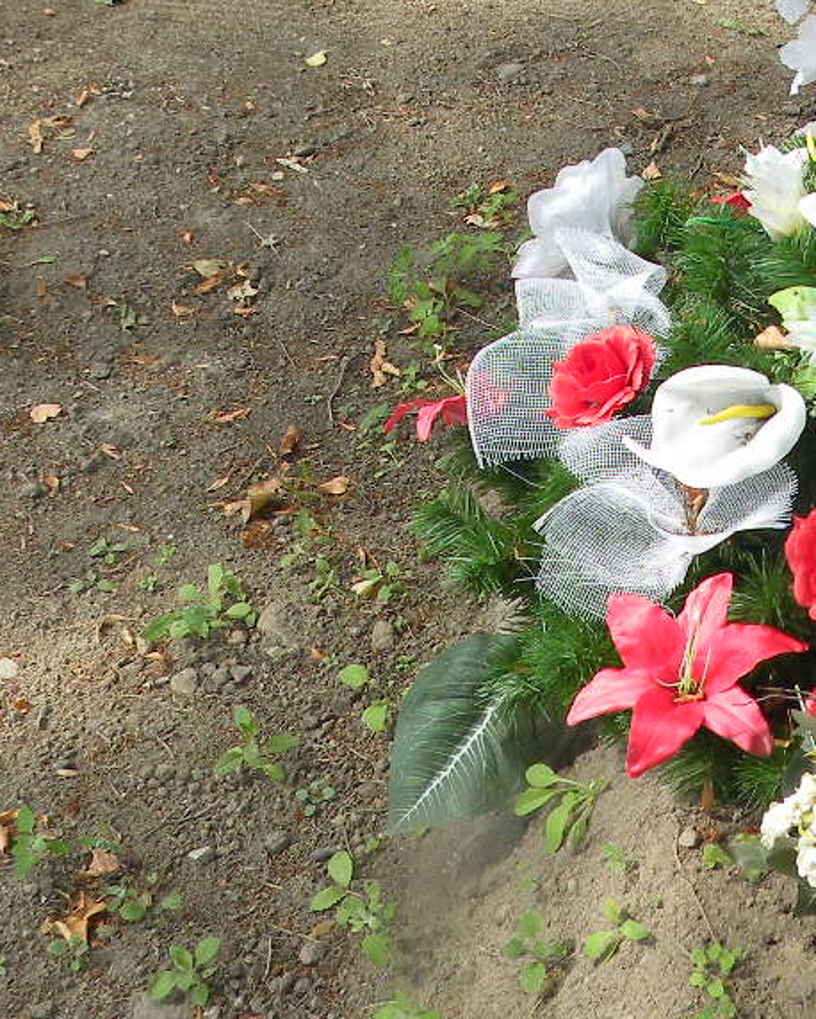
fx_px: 2142
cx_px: 745
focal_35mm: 71
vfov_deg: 25.3
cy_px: -34
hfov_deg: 21.1
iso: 64
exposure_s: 1/91
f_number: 3.5
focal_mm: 4.6
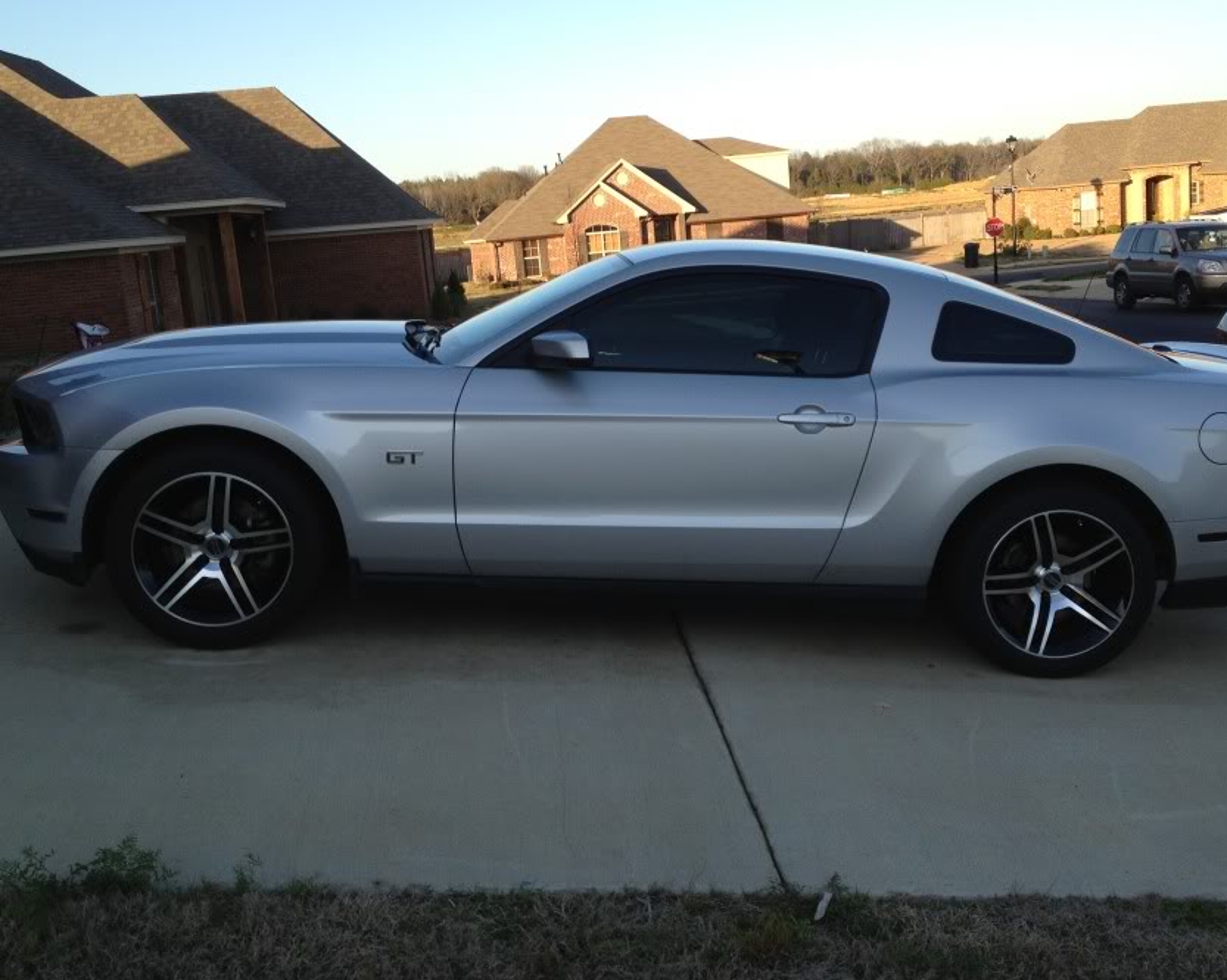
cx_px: 636
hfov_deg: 43.8
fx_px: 1525
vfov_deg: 35.7
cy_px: 469
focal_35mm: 42
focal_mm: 4.3
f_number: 2.4
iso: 64
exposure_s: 1/525
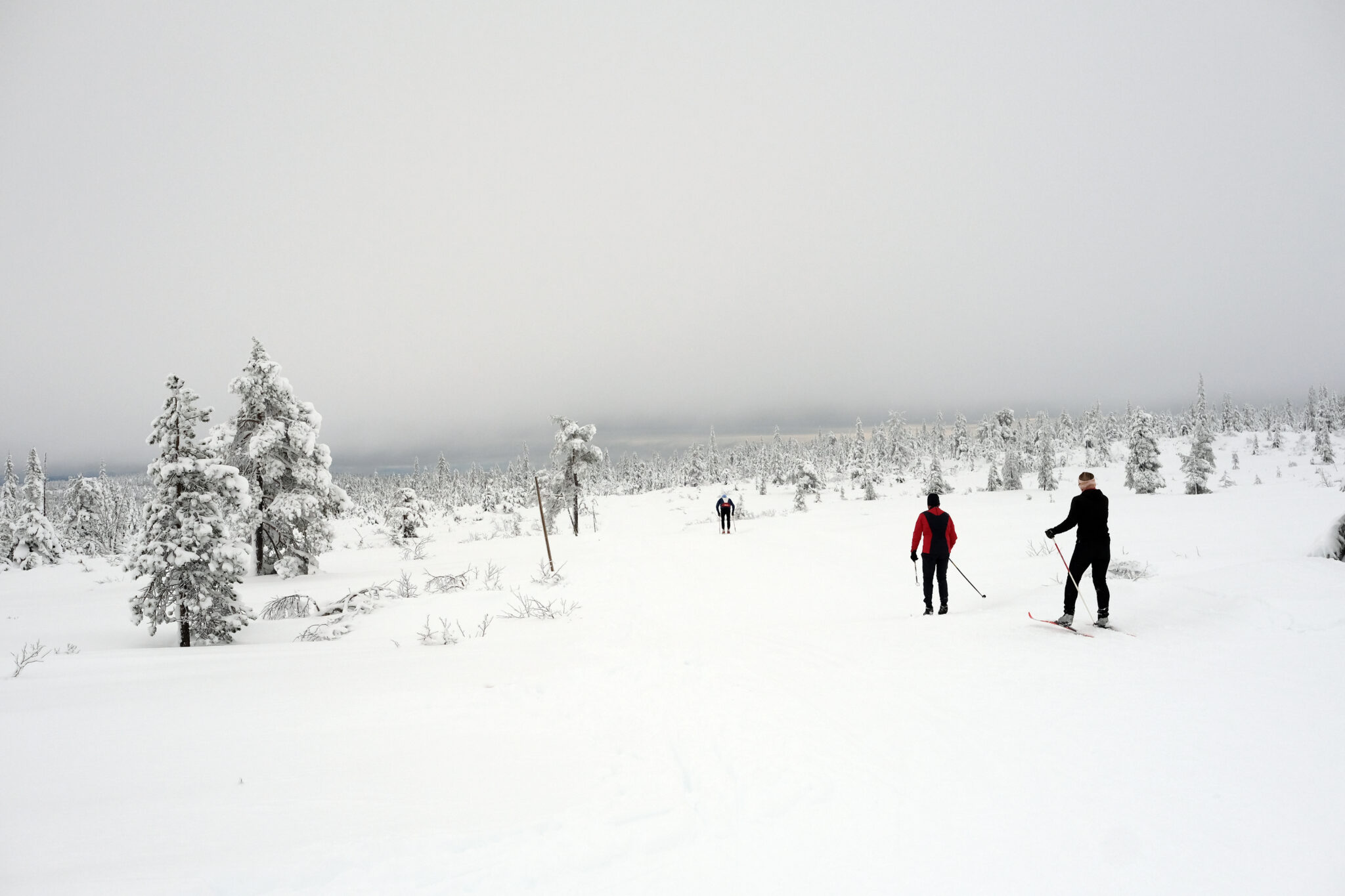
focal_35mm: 41
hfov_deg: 47.4
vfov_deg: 32.6
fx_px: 1532
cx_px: 672
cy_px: 448
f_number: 5.6
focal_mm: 27
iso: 640
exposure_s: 1/2000
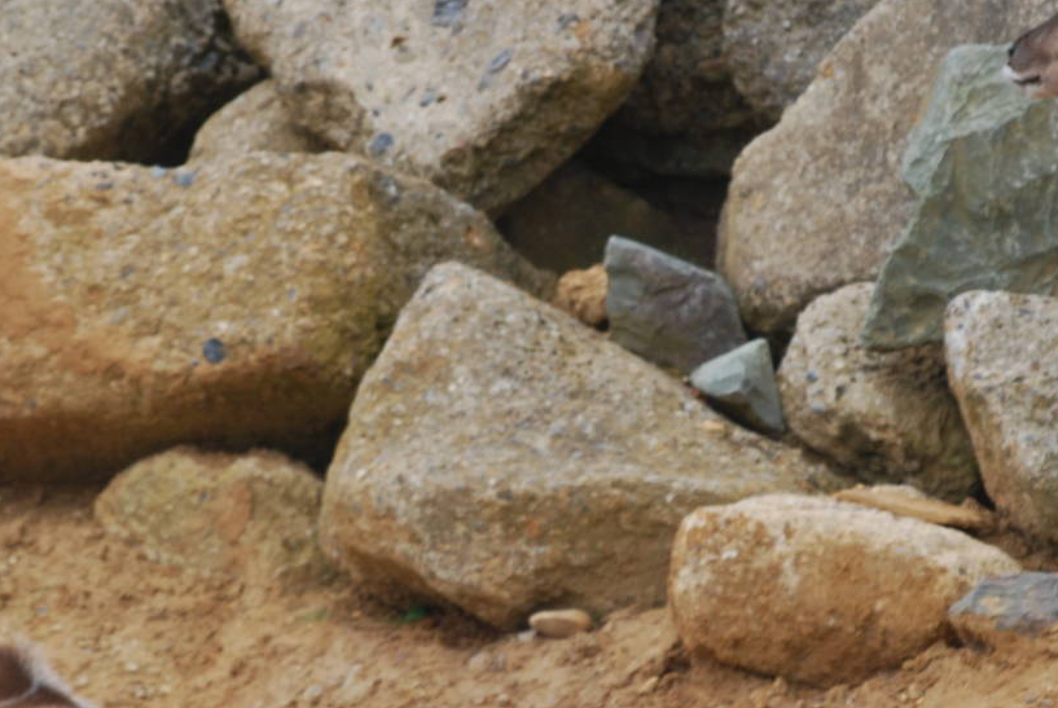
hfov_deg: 3.2
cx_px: 513
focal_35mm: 646
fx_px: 19009
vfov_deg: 2.1
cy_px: 470
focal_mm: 220
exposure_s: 1/125
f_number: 8
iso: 160
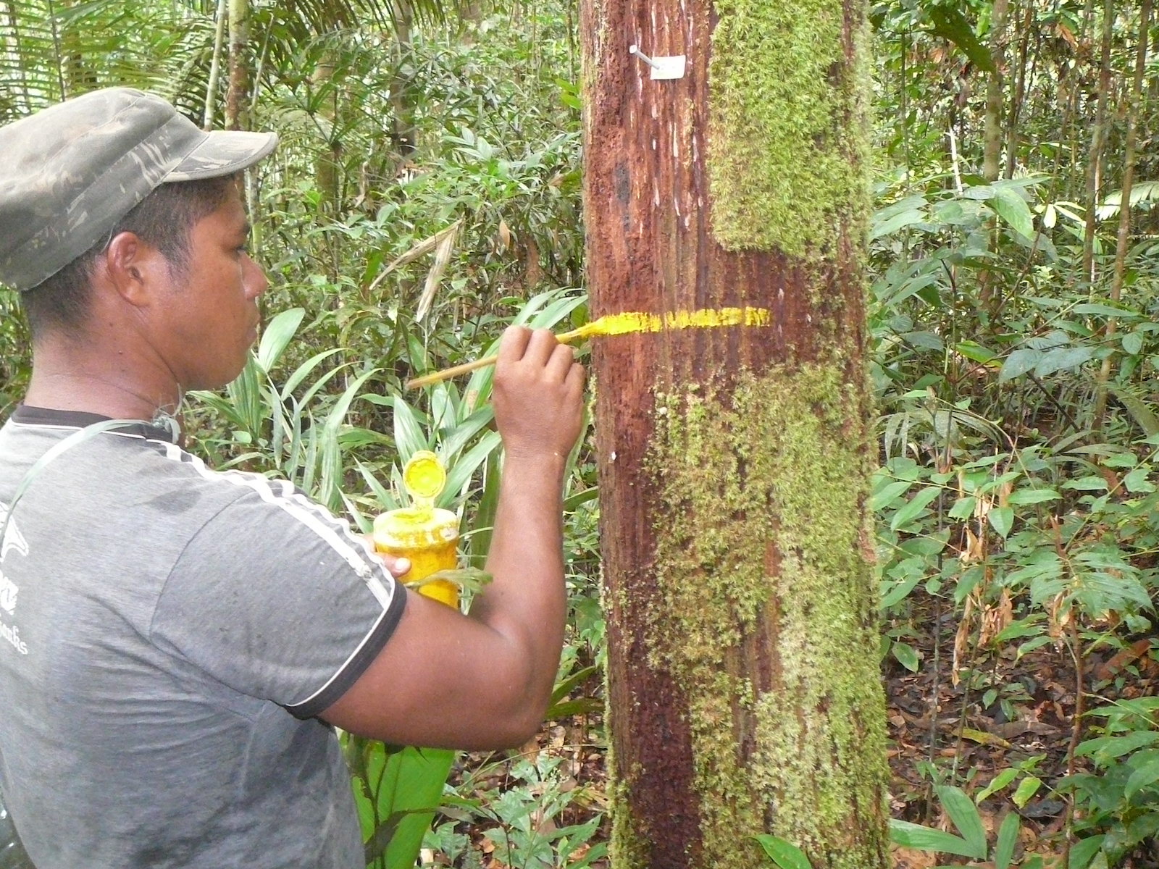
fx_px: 1172
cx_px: 580
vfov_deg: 40.7
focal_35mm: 35
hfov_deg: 52.6
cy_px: 434
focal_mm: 5.2
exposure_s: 1/30
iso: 400
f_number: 2.8
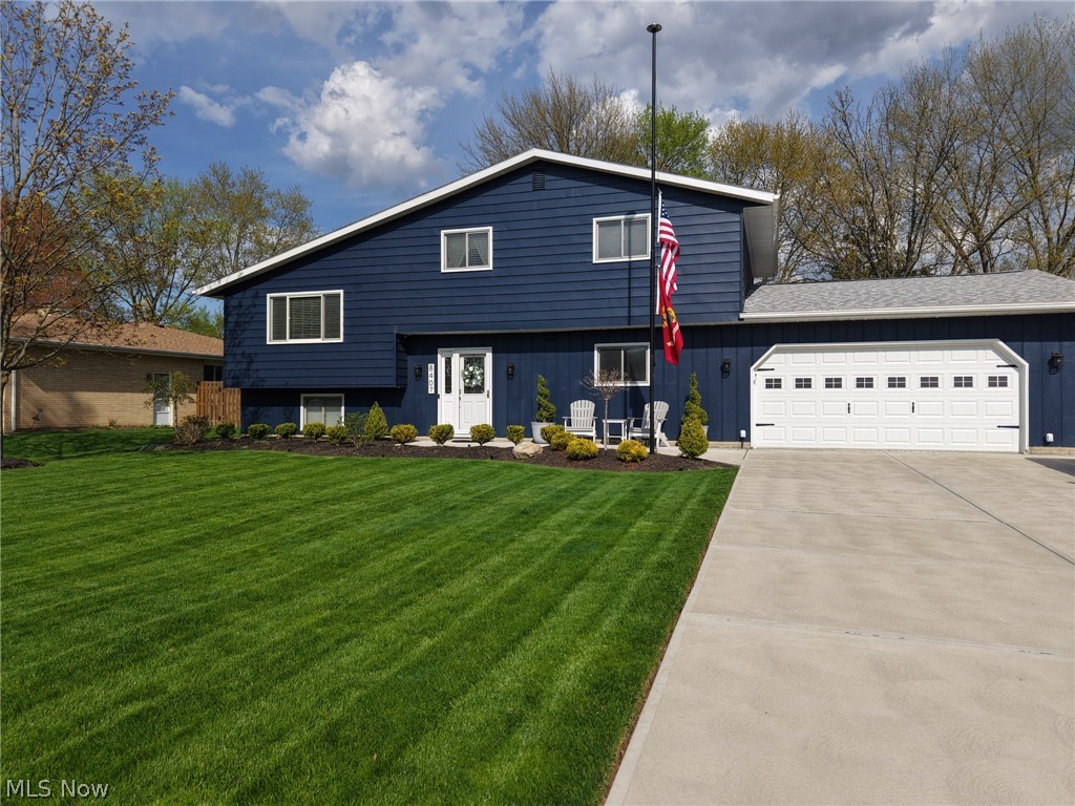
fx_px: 745
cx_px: 538
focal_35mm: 24
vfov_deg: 56.8
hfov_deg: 71.6
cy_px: 403
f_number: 1.8
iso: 130
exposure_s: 1/800
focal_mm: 8.67
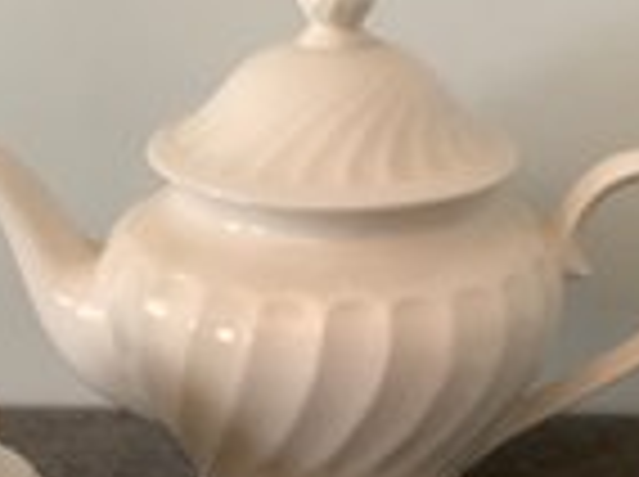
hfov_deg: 26.0
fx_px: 1382
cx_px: 380
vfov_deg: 19.4
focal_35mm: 75
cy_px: 385
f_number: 2.4
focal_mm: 3.3
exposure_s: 1/60
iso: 320
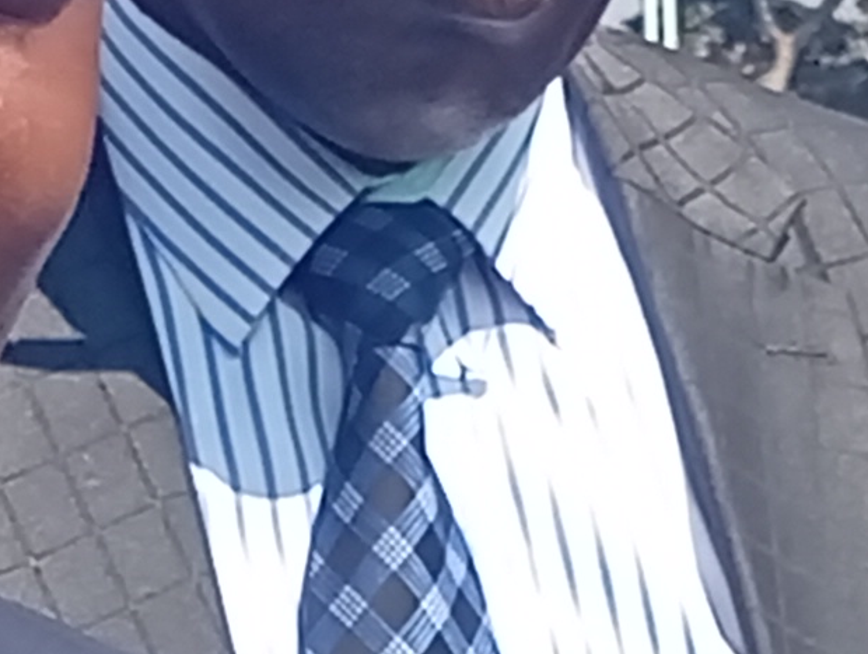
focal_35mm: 283
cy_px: 821
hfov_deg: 7.0
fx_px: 7107
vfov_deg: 5.2
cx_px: 406
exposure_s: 1/749
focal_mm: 3.84
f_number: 1.8
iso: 50
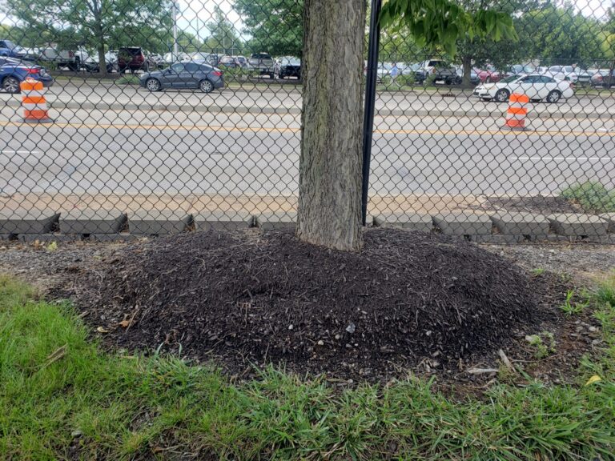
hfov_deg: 67.3
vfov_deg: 53.1
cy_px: 230
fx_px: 462
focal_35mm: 26
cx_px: 308
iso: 50
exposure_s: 1/218
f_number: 2.4
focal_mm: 4.3
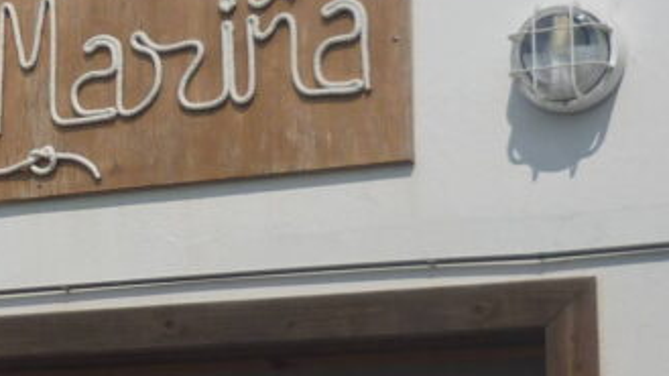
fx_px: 2075
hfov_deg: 17.6
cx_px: -77
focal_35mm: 117
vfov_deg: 10.4
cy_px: 148
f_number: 8
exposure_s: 1/500
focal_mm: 5.5
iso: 80
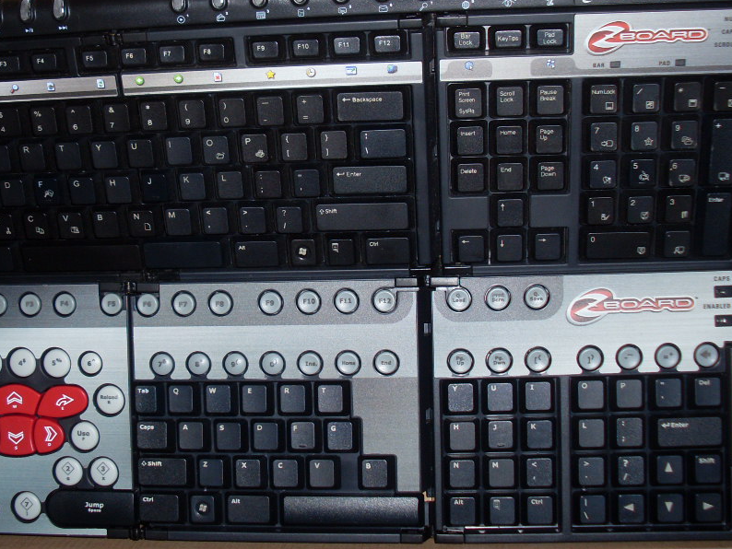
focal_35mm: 49
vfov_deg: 29.6
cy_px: 204
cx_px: 292
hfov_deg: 38.7
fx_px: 1036
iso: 100
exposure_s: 1/45
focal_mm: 6.3
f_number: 3
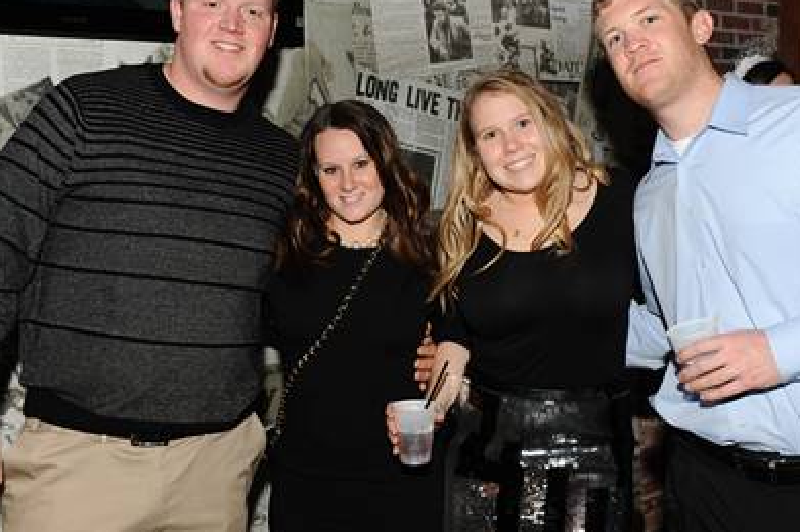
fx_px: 999
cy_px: 201
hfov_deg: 43.5
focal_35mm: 45
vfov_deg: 29.7
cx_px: 456
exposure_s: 1/250
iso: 1100
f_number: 5.6
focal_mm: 32
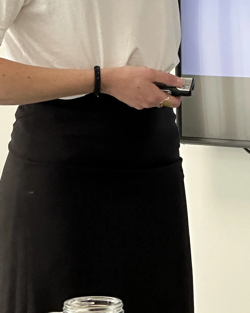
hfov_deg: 6.4
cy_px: 38
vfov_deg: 8.0
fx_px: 2220
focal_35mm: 240
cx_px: 275
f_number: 2.8
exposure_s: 1/120
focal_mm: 9
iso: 160
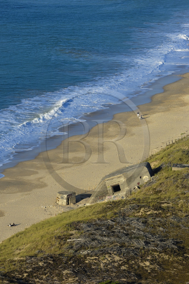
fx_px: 1896
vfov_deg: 8.6
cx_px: 94
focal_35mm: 240
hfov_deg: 5.7
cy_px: 142
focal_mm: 160
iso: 100
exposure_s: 1/640
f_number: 5
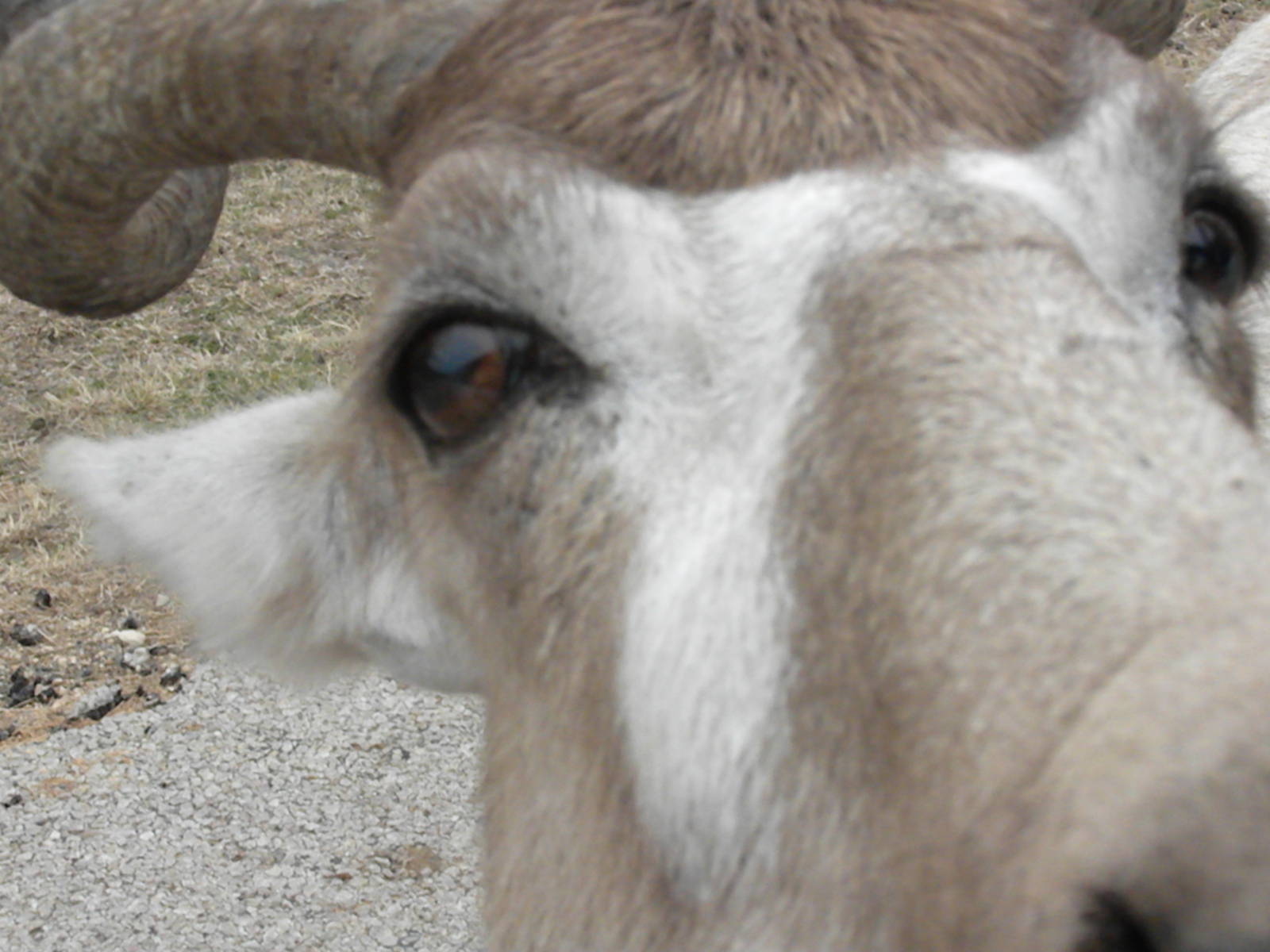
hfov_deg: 23.0
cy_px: 476
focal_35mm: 85
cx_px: 635
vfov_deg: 17.4
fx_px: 3119
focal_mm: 15
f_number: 14
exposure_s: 1/176
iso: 640
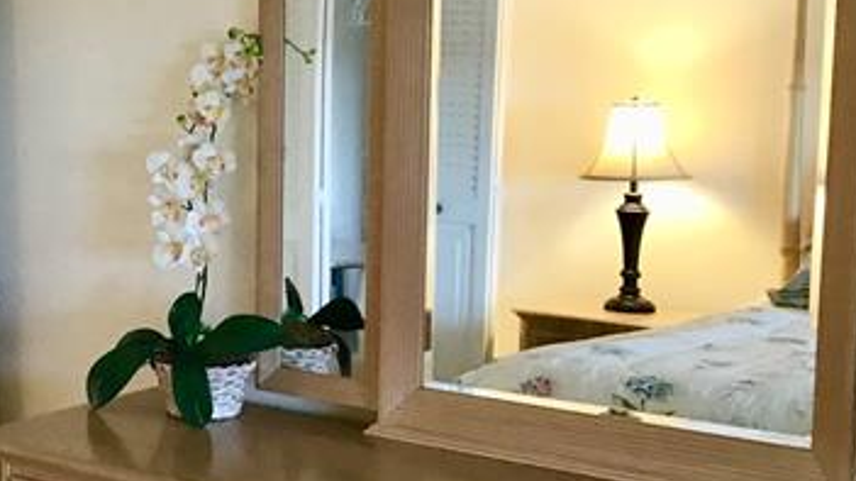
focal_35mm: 77
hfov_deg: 27.1
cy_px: 264
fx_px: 1747
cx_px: 185
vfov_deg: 15.7
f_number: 2.4
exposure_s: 1/30
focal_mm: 3.3
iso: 80
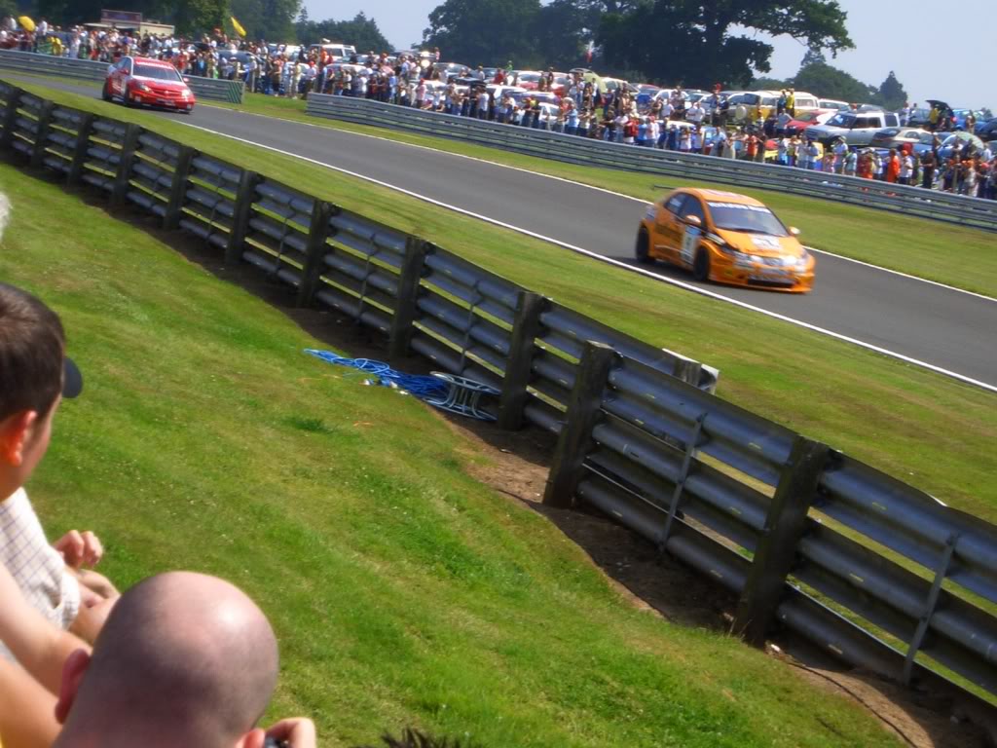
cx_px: 498
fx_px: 2938
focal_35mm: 102
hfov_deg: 19.3
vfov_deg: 14.5
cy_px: 374
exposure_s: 1/200
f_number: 6.6
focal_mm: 13.5
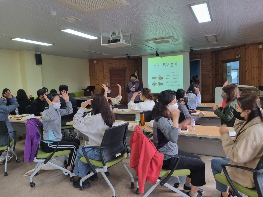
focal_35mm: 26
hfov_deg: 67.3
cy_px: 98
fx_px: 198
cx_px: 132
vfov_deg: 53.1
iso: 64
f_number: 1.8
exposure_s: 1/80
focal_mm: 5.4
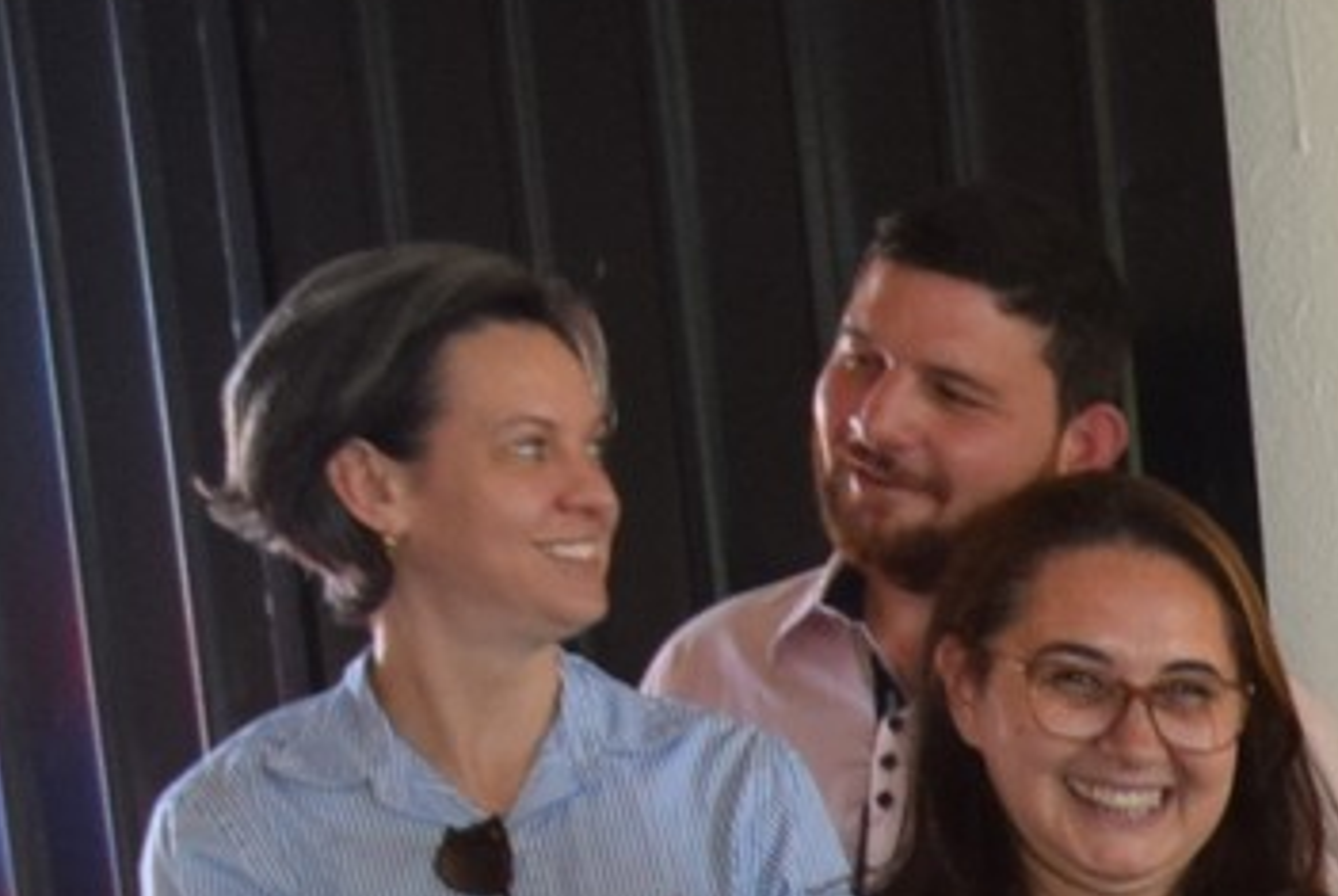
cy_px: 2047
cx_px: 2903
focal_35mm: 138
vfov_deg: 9.1
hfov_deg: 12.5
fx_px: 5135
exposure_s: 1/80
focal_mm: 18
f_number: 4.5
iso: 800
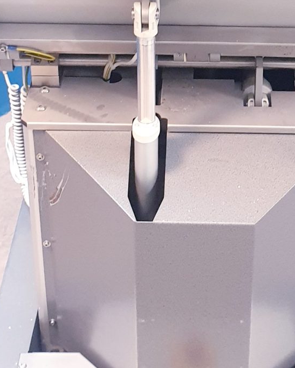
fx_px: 1037
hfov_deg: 16.1
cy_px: 33
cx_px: 201
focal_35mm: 95
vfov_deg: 19.8
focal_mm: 4.3
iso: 320
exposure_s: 1/33
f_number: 2.4
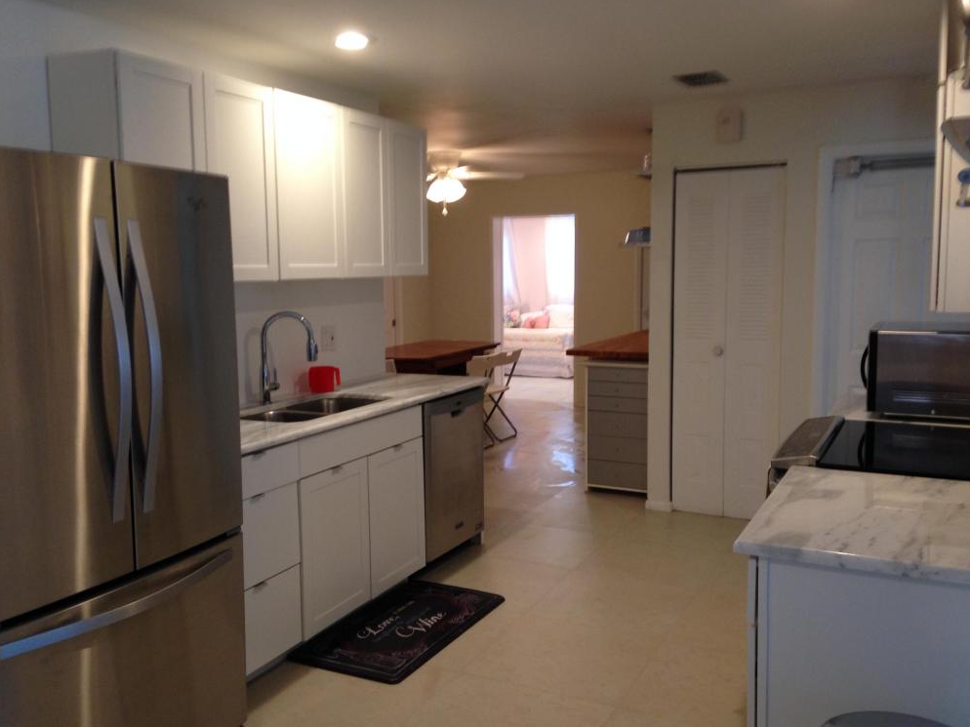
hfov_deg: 54.0
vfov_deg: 41.8
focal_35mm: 34
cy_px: 368
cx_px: 474
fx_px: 953
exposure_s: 1/20
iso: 80
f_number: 2.4
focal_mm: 4.12
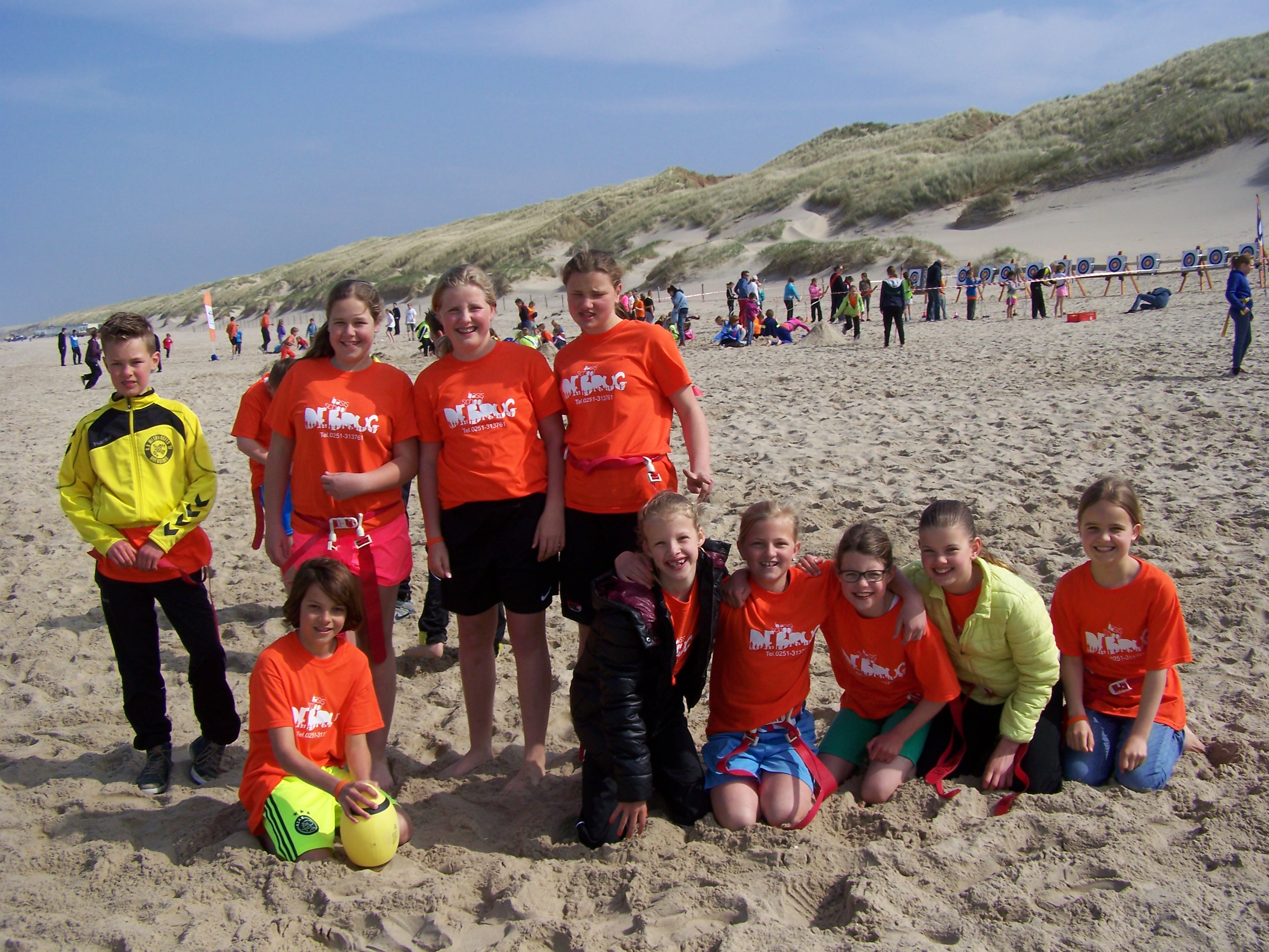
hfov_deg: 49.0
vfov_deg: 37.7
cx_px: 634
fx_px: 1393
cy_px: 476
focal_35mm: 38
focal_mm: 6.3
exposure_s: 1/800
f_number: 4
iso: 64
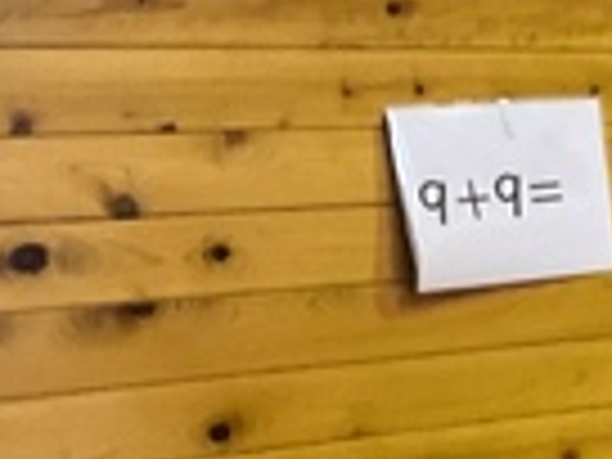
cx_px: 1188
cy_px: 684
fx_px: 2263
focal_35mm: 128
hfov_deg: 13.4
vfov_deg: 11.1
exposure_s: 1/60
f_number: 1.8
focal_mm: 3
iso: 160
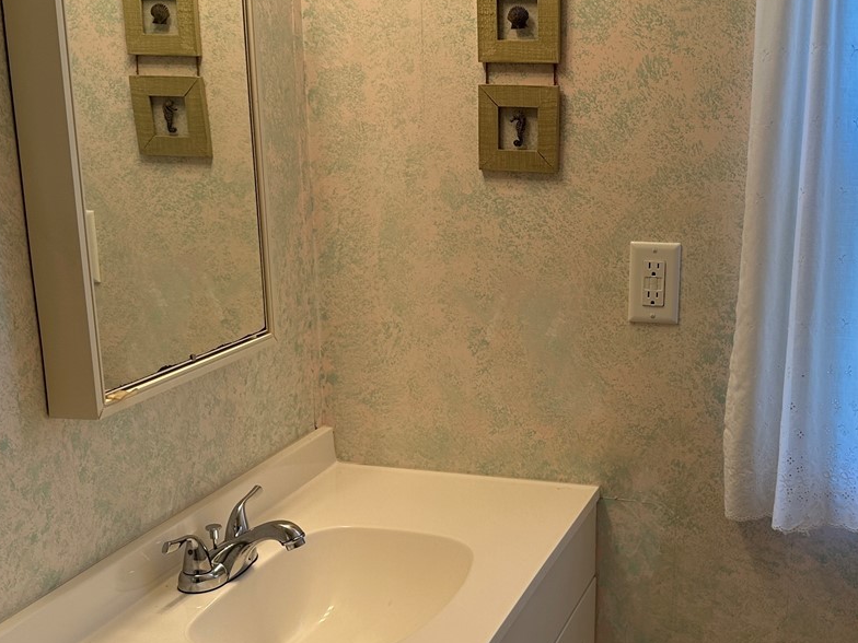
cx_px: 564
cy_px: 447
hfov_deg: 38.5
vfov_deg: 29.4
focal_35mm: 49
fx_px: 1215
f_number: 1.78
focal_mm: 6.86
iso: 64
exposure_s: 1/120
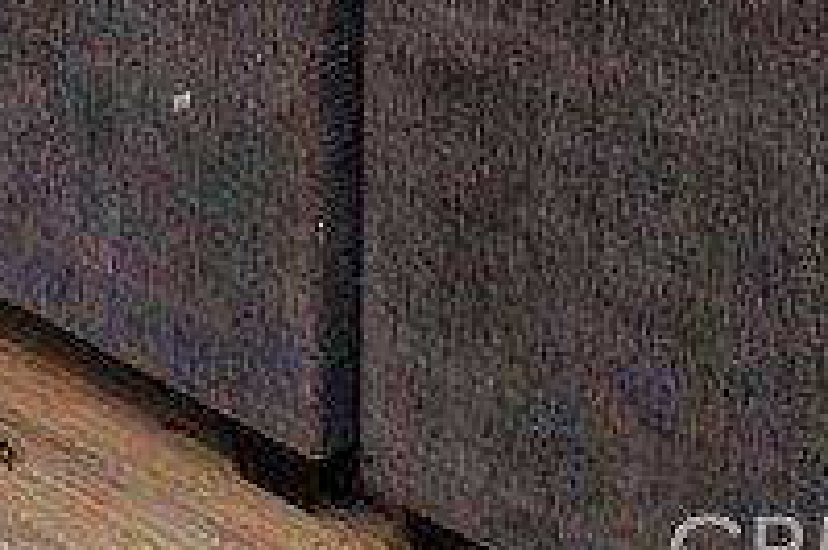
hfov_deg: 17.7
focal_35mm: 87
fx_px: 1999
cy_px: -800
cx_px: -758
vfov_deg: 12.2
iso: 400
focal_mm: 17
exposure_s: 1/13
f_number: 5.6
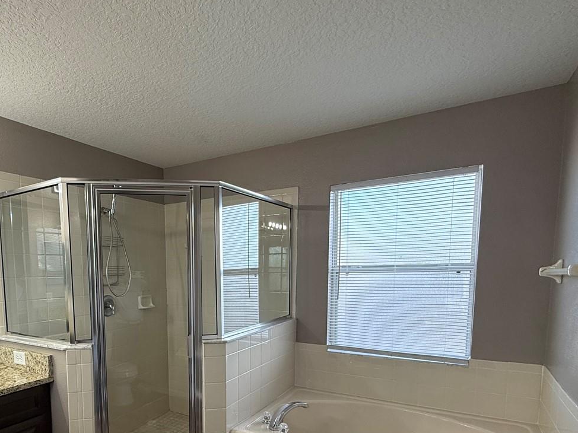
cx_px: 198
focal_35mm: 23
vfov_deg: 56.6
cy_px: 312
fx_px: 384
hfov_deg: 72.0
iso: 100
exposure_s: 1/120
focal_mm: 2.22
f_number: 2.2
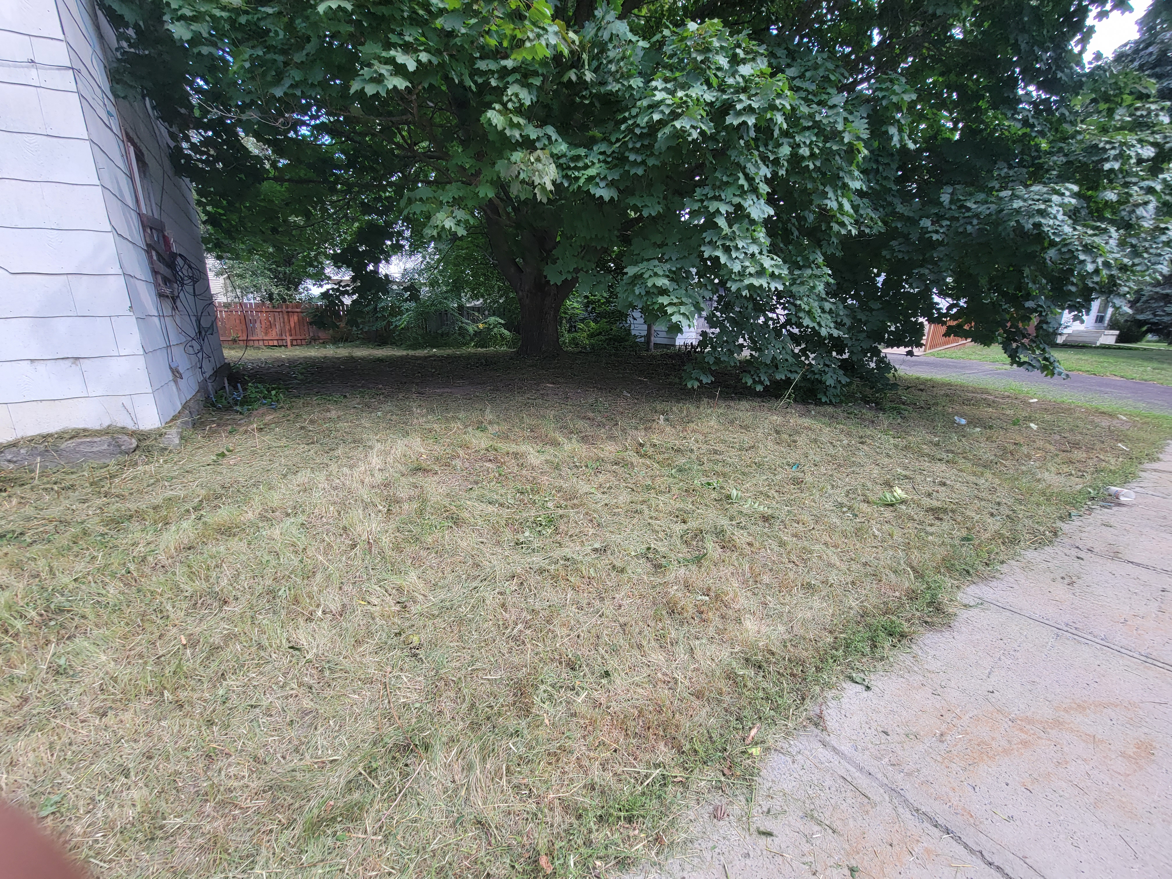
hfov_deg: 106.2
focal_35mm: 13
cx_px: 586
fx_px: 440
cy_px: 440
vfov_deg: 89.9
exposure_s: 1/323
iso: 50
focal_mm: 2.2
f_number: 2.2
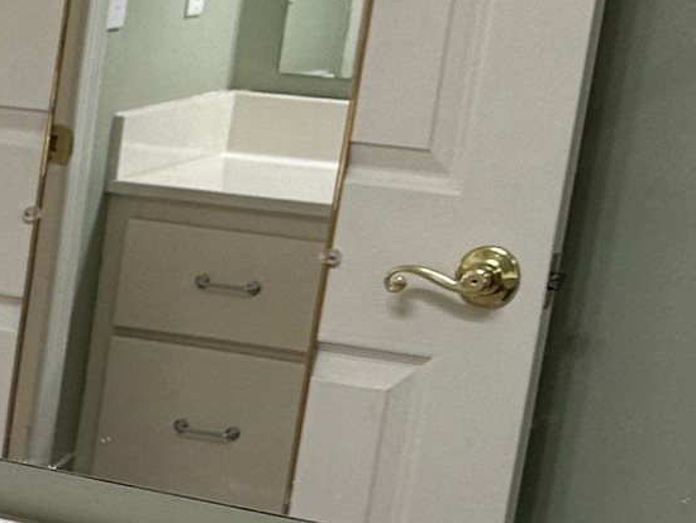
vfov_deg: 11.0
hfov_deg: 13.1
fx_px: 2695
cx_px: -620
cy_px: 545
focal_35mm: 134
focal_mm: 6.86
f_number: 1.78
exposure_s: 1/120
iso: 100
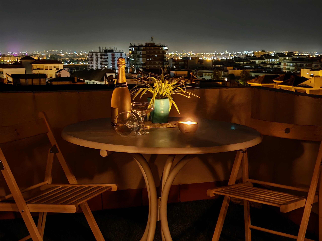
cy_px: 120
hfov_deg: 35.5
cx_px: 161
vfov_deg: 27.0
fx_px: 502
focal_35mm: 54
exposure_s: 1/9
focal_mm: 6.67
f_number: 1.9
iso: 6400
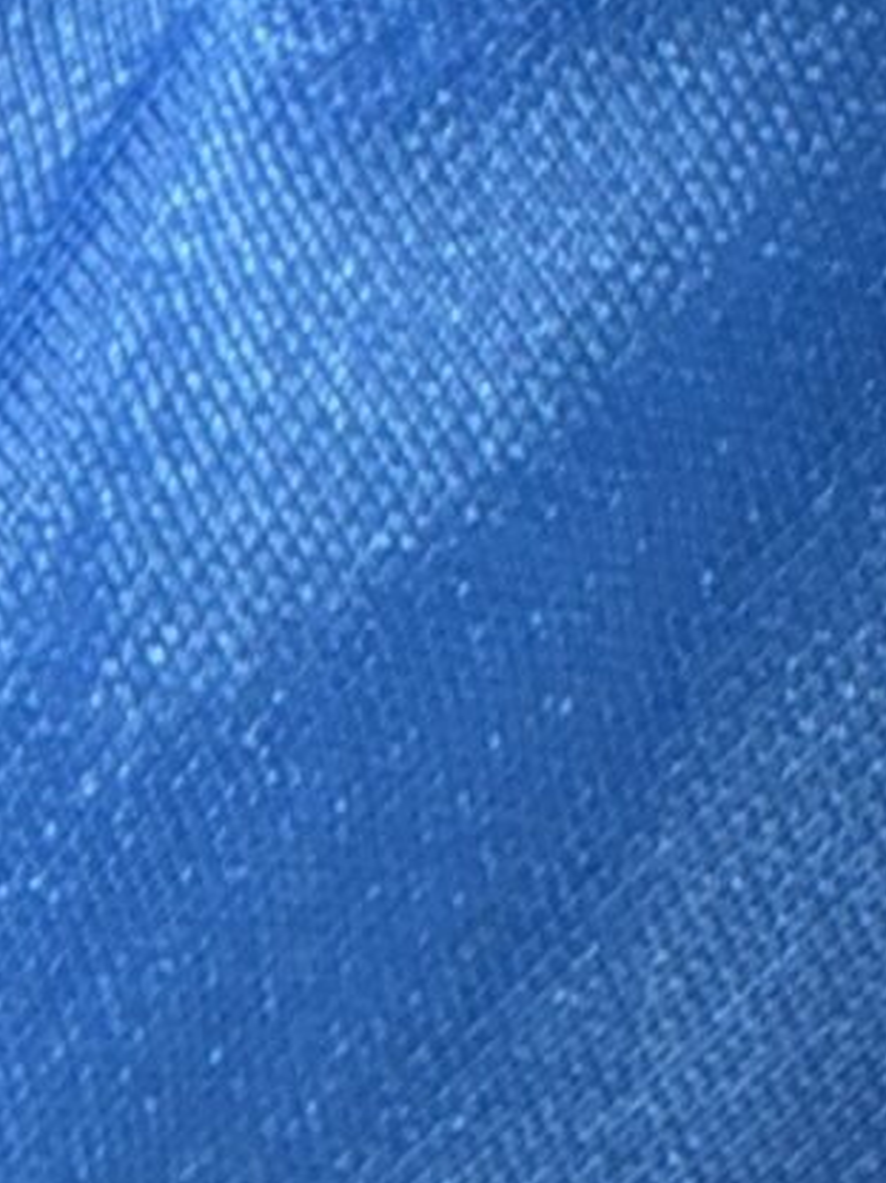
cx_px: -1758
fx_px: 5053
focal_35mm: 148
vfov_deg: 13.2
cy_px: 151
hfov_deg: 8.4
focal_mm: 2.22
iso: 32
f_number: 2.2
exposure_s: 1/122
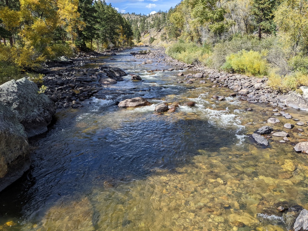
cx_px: 154
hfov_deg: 65.3
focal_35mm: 27
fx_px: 240
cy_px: 116
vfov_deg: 51.4
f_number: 1.8
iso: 51
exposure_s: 1/1675
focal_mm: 4.44
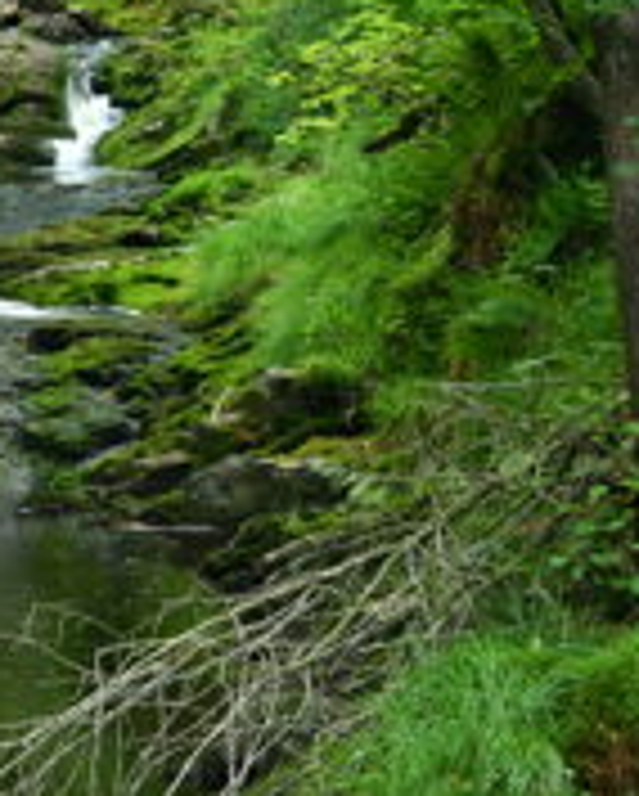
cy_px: 214
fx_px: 3304
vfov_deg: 13.7
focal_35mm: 140
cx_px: 198
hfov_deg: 11.0
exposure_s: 6
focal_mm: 44
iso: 100
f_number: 7.1
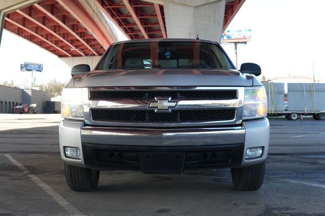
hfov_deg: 43.6
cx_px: 162
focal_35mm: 45
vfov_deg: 29.8
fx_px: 406
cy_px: 108
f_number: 4
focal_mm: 30
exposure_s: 1/60
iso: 200
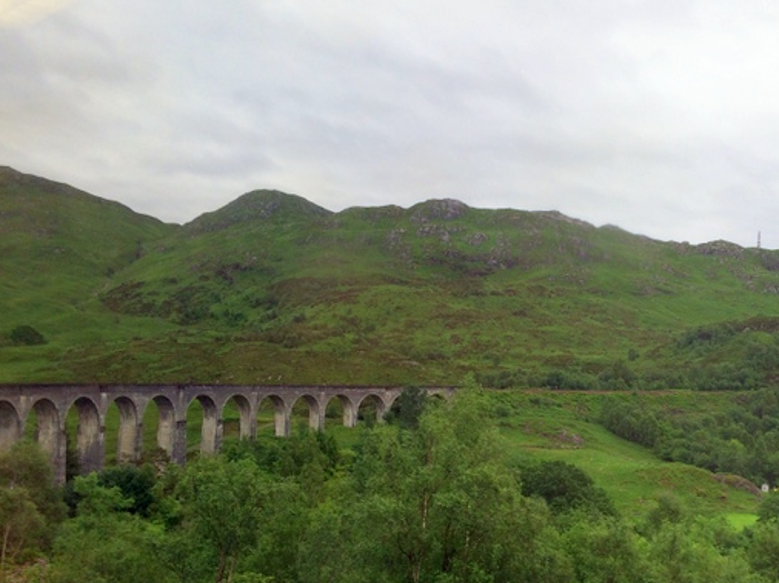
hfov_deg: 47.1
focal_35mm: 39
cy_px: 374
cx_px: 517
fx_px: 877
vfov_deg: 36.5
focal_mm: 4.15
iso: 32
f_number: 2.2
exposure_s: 1/313
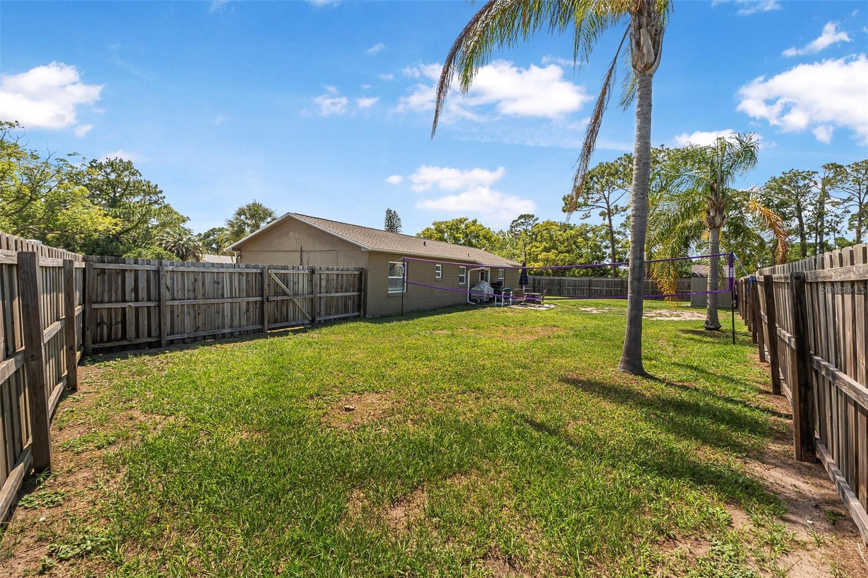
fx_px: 362
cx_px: 434
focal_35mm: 15
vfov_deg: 77.3
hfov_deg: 100.4
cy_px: 289
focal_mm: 10
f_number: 10
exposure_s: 1/200
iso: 100
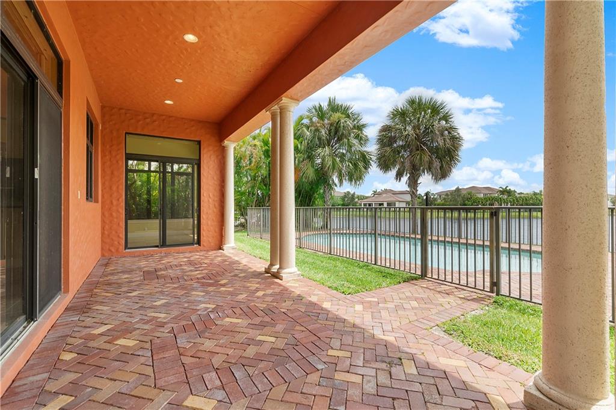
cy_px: 205
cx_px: 308
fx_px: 257
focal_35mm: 15
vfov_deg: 77.3
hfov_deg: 100.4
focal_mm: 10
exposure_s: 1/60
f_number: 11
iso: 100
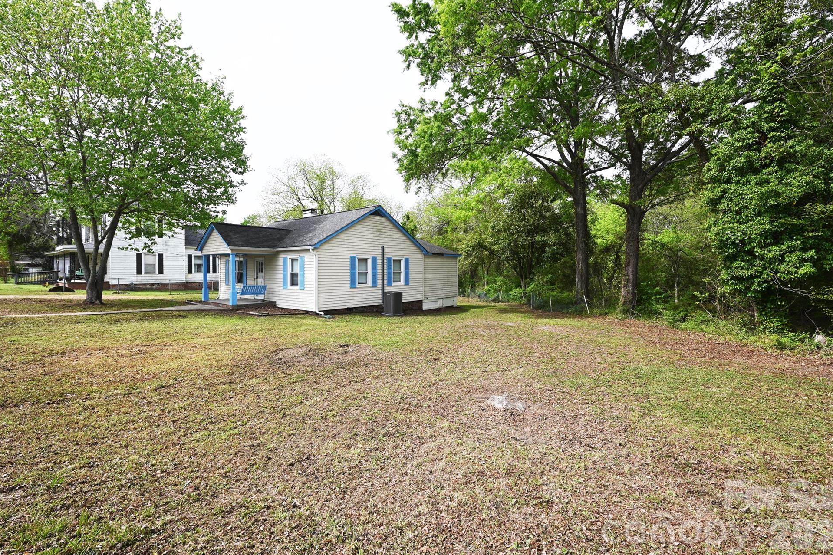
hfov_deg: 96.7
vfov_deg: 73.7
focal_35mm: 16
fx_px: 370
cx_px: 418
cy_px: 269
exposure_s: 1/200
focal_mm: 15
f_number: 8
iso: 100
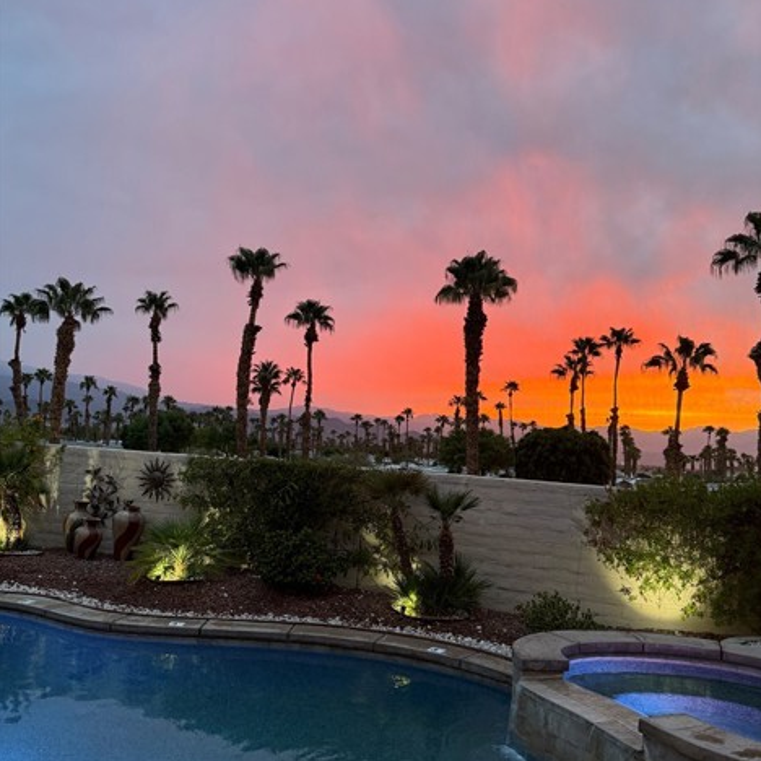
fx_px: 721
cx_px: 387
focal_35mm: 29
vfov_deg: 55.5
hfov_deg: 55.6
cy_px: 426
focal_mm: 6.76
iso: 250
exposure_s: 1/60
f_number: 1.78
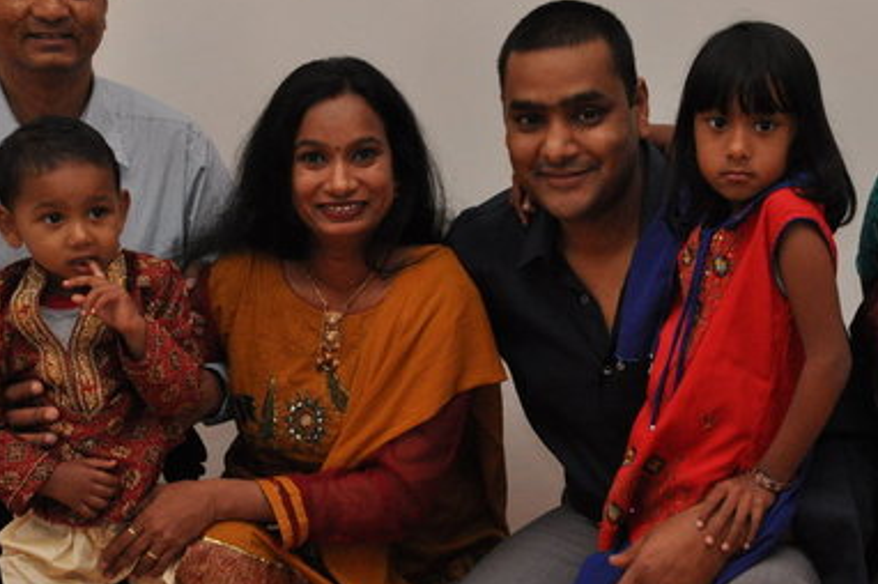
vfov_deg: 17.5
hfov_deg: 26.0
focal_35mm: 78
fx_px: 1897
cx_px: 549
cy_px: 289
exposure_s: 1/60
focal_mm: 31
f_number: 7.1
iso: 1600
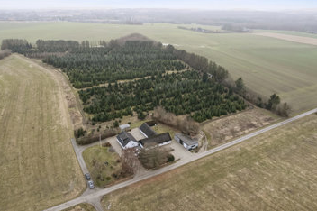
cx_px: 140
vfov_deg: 51.1
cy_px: 92
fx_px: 220
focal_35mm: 25
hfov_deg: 71.3
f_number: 2.8
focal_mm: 8.4
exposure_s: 1/800
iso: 120
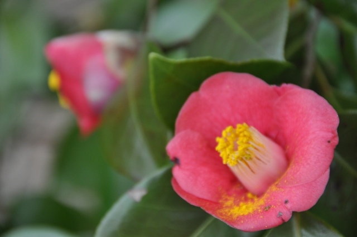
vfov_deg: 4.6
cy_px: 118
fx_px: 2971
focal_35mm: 300
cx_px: 178
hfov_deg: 6.9
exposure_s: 1/250
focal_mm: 200
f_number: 5.6
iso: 640
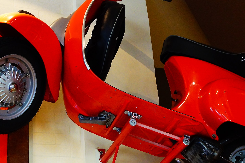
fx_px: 517
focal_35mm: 76
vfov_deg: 17.9
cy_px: 95
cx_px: 135
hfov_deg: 26.6
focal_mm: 30
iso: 1600
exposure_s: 1/40
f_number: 4.5
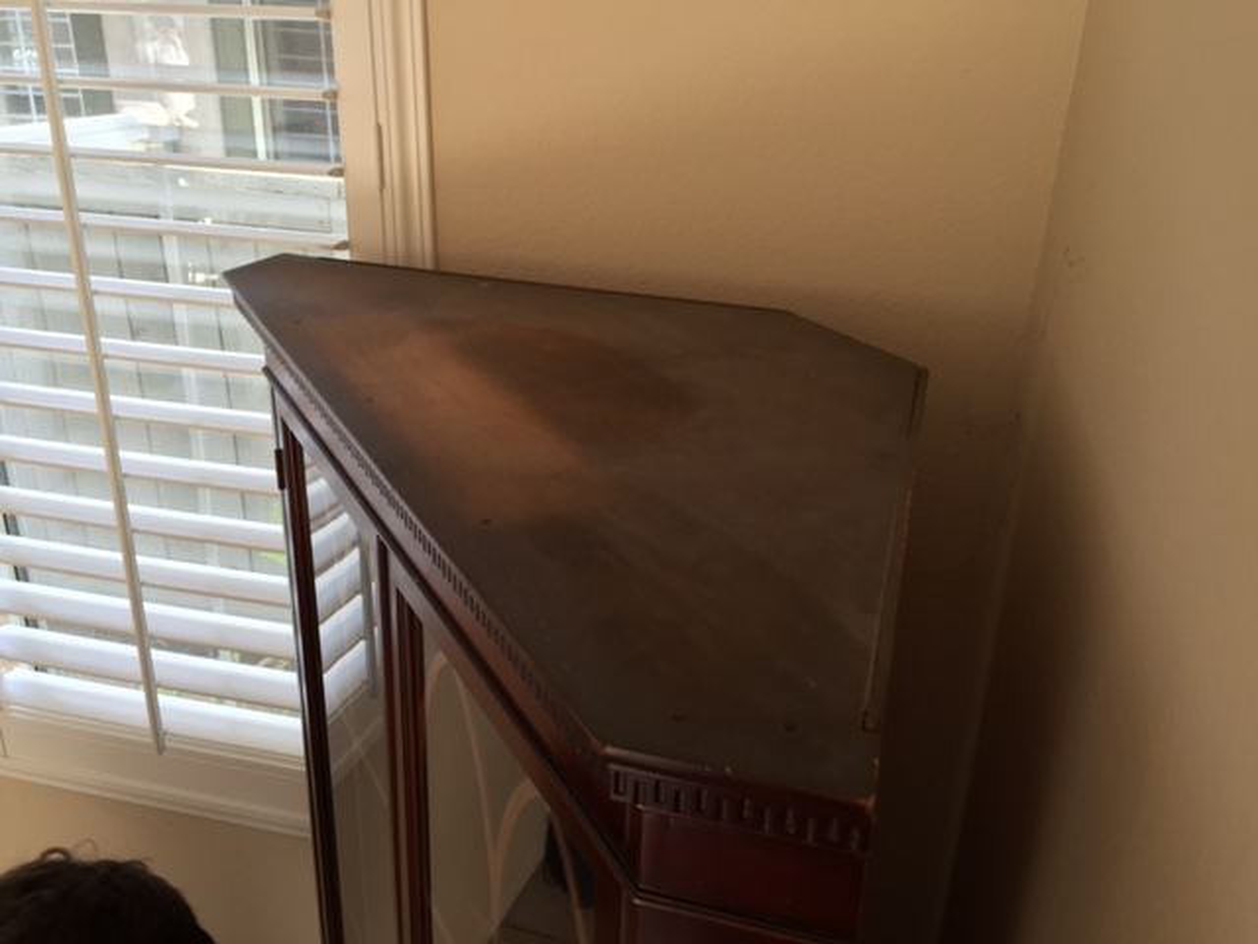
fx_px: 1054
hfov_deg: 61.7
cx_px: 629
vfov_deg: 48.2
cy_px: 472
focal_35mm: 29
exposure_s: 1/60
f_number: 2.2
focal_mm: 4.15
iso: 32
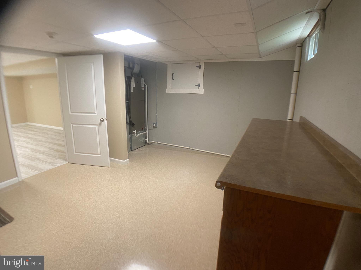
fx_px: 271
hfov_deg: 67.3
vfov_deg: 53.1
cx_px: 180
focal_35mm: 26
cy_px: 135
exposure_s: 1/60
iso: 125
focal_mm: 4.25
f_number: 1.8
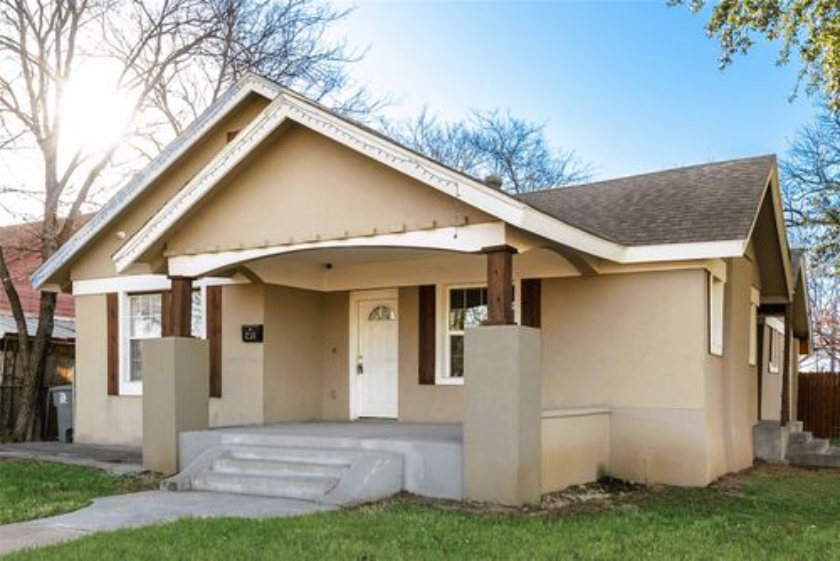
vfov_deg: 81.3
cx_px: 420
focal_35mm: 14
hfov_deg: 104.2
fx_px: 327
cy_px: 280
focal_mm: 14
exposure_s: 1/40
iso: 50
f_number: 8
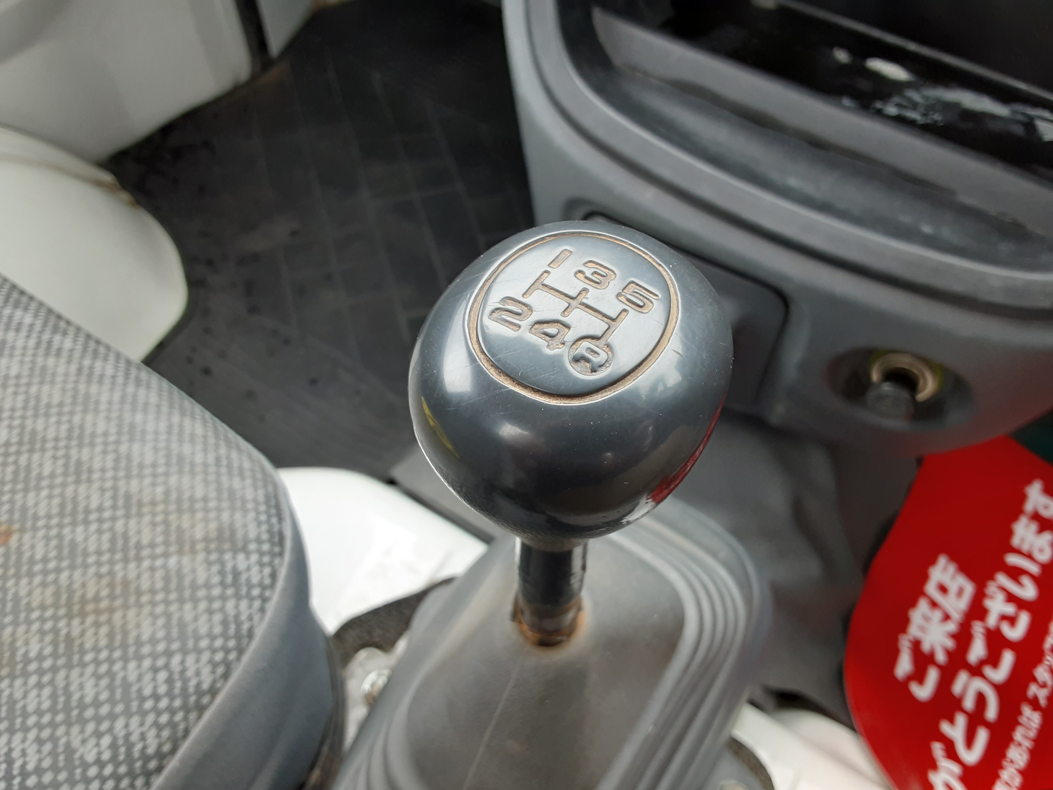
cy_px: 395
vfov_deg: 51.4
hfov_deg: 65.3
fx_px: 821
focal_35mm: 27
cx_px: 526
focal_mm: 2.91
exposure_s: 1/50
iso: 80
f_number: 1.9
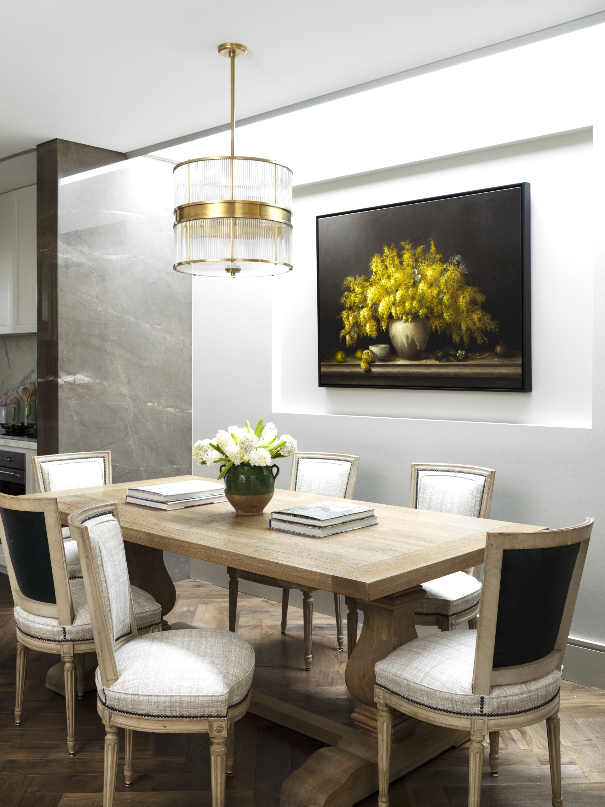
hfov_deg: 41.8
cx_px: 302
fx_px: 792
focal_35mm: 34
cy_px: 404
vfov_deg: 54.0
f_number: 10
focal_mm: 43.3
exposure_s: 1/2
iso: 640
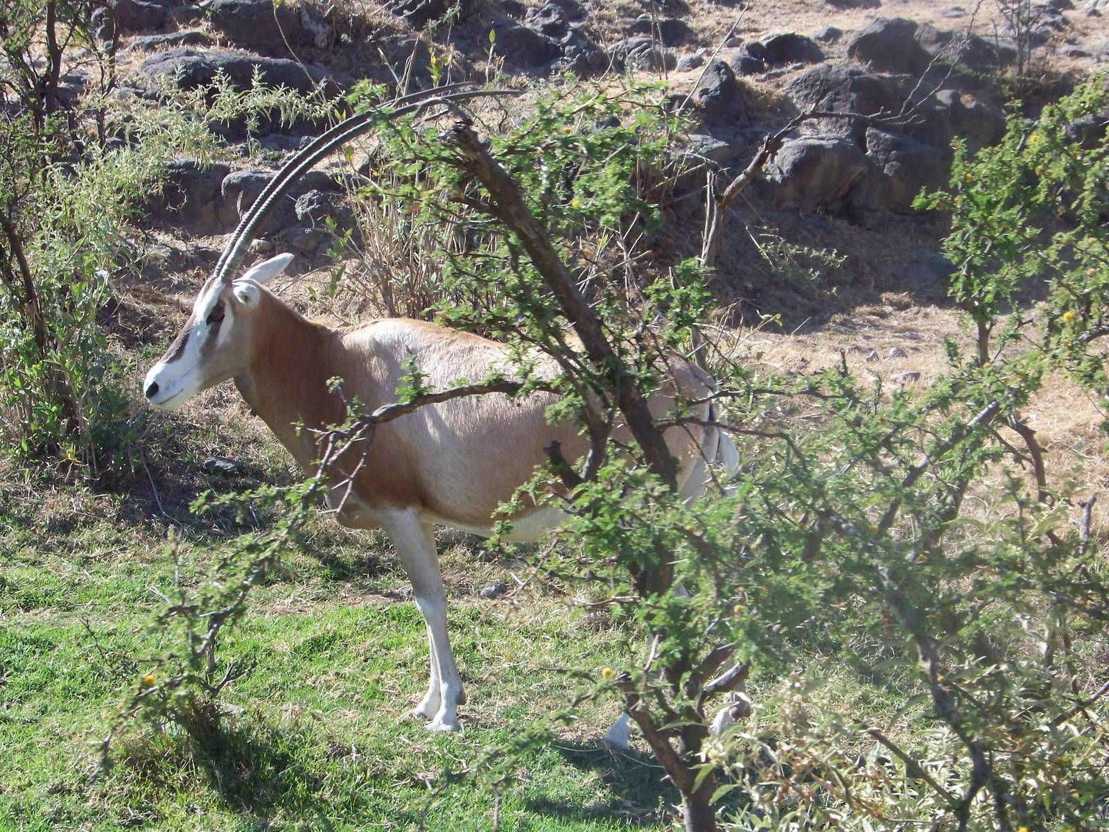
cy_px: 416
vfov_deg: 17.0
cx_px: 554
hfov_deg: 22.5
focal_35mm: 87
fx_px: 2787
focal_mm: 14.6
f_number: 4.5
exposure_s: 1/800
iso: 200
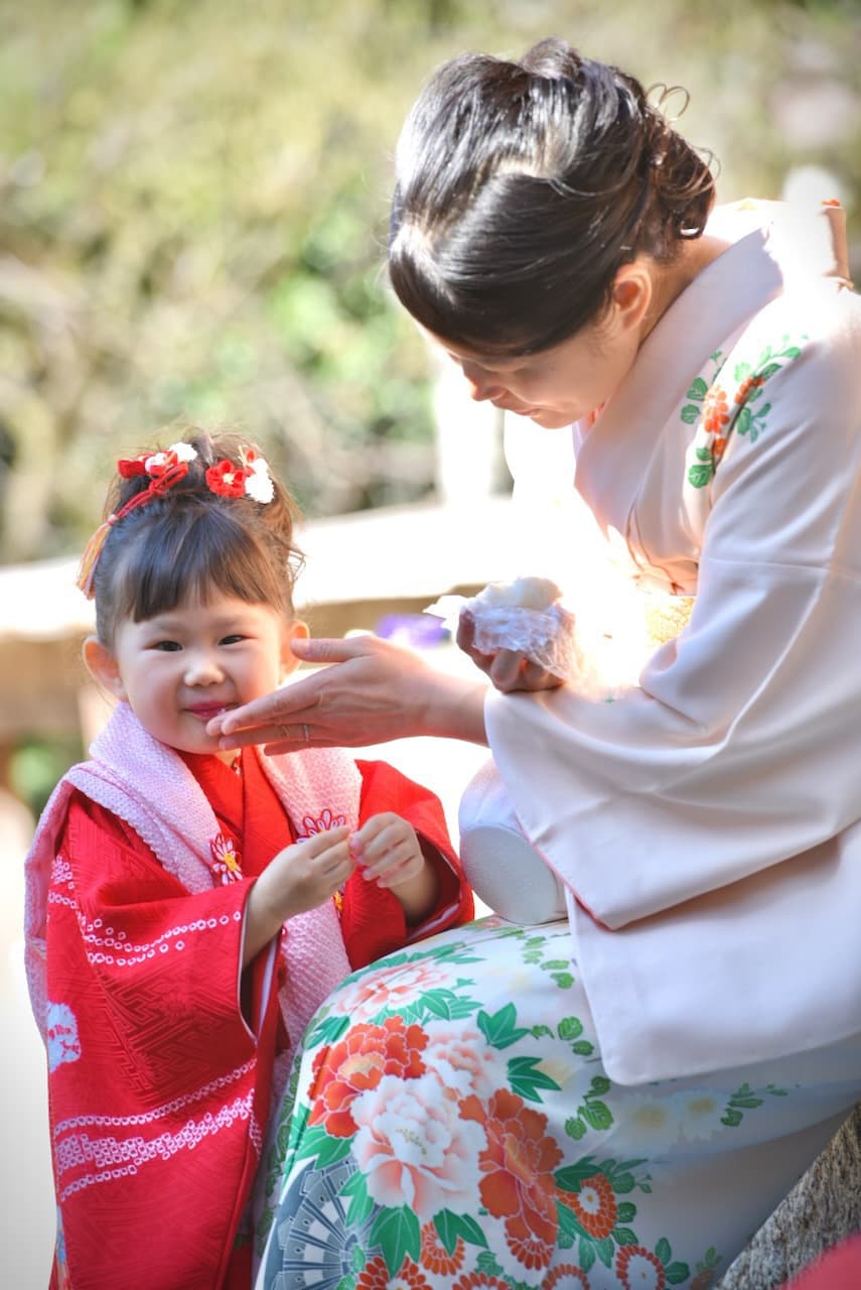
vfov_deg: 10.3
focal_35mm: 200
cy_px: 645
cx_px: 430
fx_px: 7165
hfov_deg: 6.9
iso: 320
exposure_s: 1/250
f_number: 5.6
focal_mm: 200
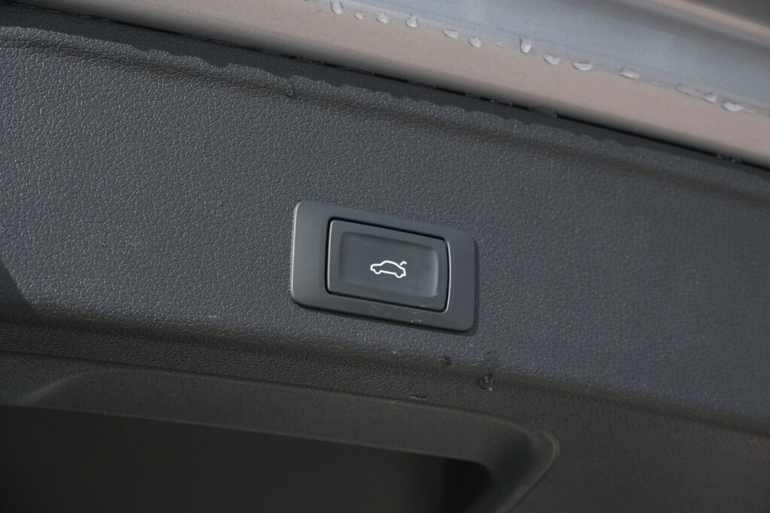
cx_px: 385
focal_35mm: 68
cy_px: 256
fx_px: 1455
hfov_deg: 29.7
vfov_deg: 20.0
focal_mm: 45
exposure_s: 1/125
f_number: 9
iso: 160
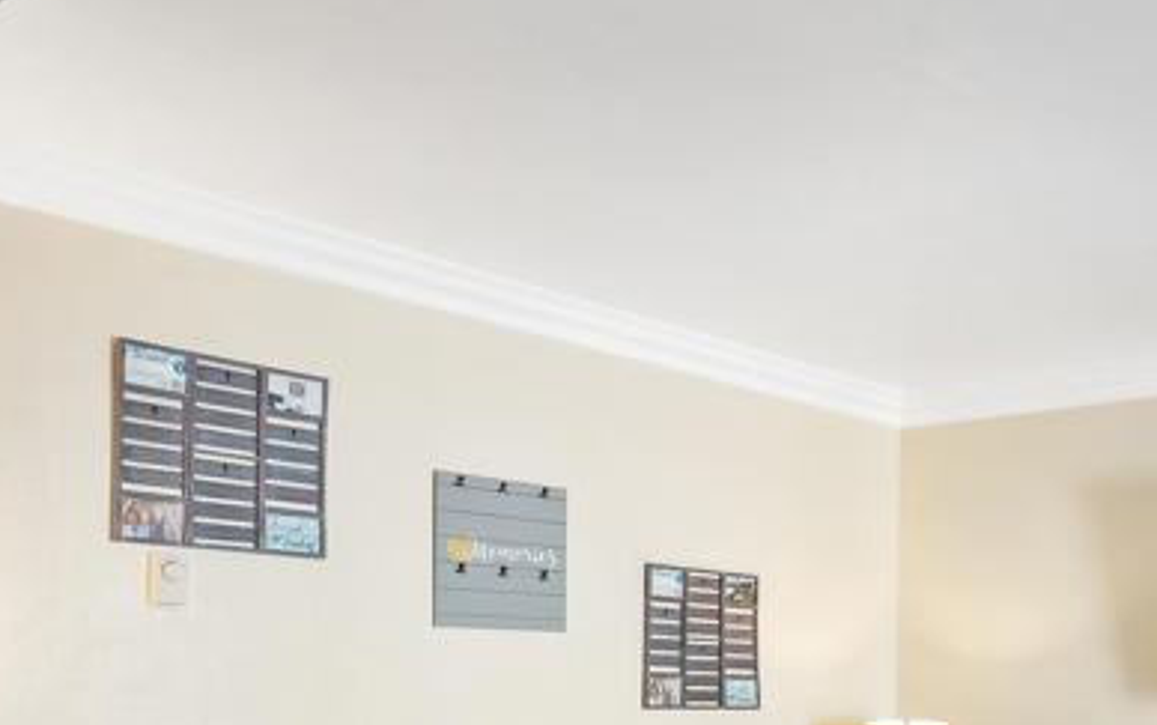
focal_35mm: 43
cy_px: 732
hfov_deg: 42.0
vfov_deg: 28.0
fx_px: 1357
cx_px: 1068
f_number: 8
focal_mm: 16
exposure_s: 1/4
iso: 320
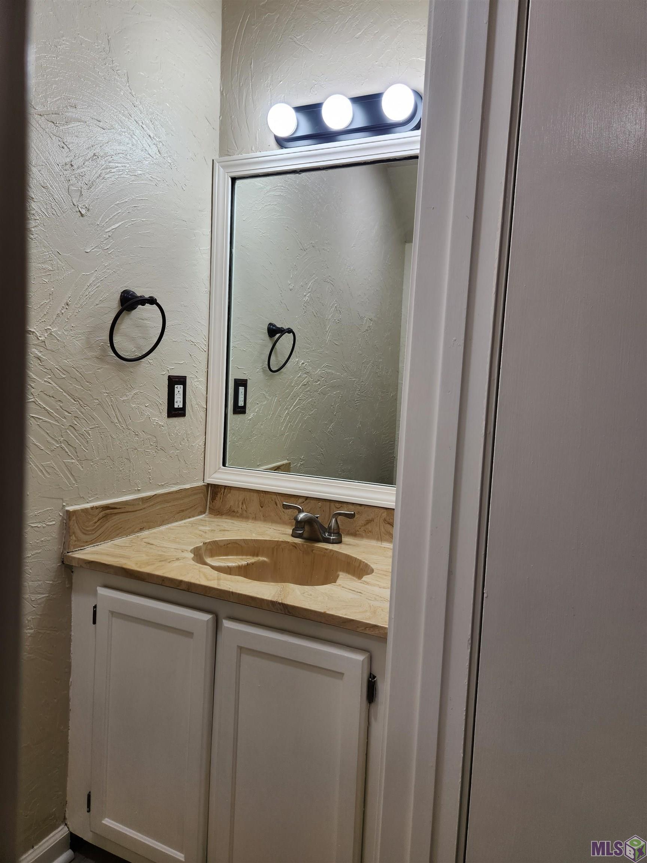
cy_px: 432
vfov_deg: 73.9
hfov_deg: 58.9
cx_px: 324
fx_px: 573
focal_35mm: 23
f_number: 1.8
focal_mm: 5.4
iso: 50
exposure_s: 1/120
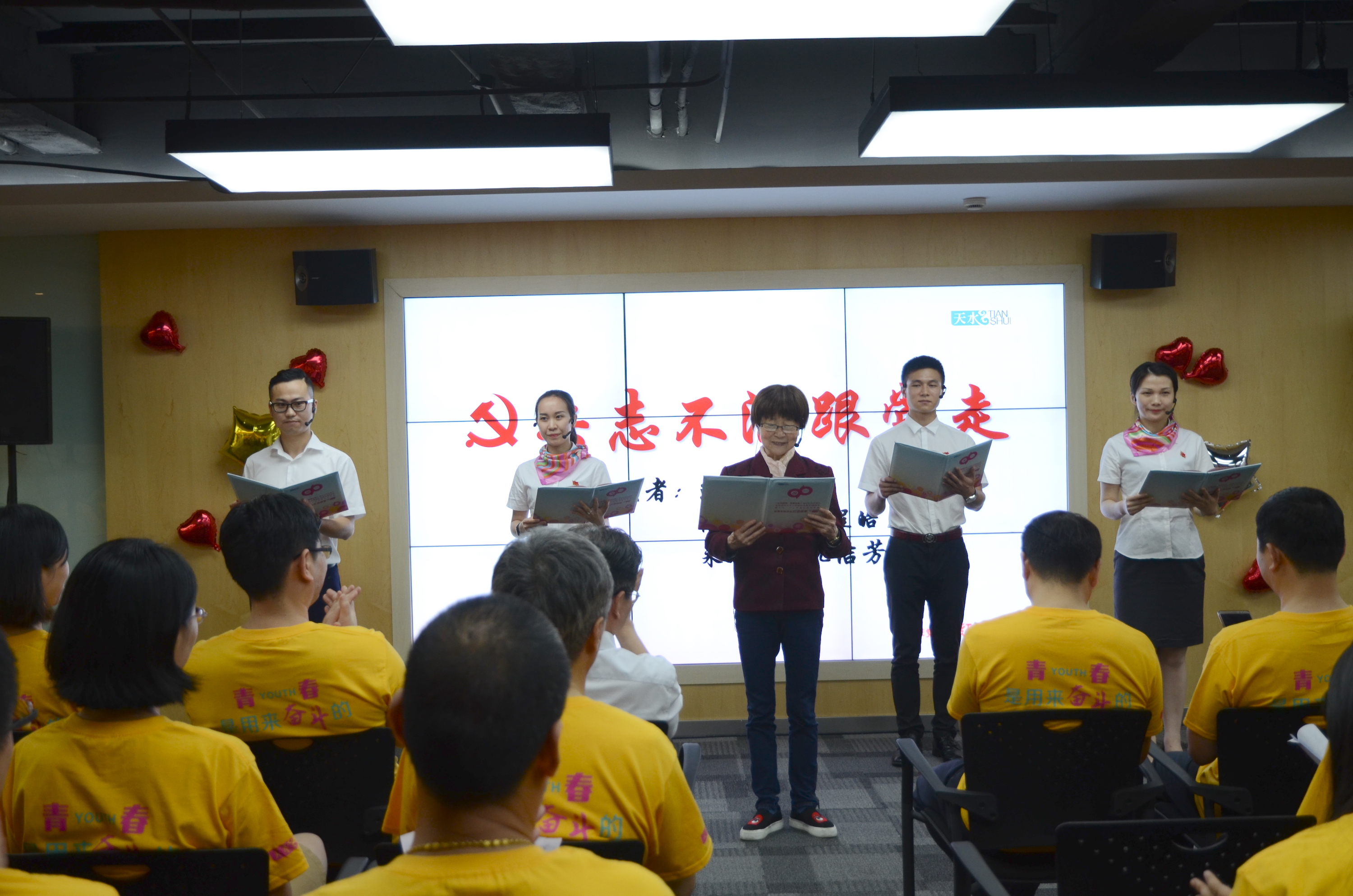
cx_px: 676
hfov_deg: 51.4
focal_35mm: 38
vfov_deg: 35.3
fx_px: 1406
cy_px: 448
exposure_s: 1/80
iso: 560
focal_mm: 25
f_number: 4
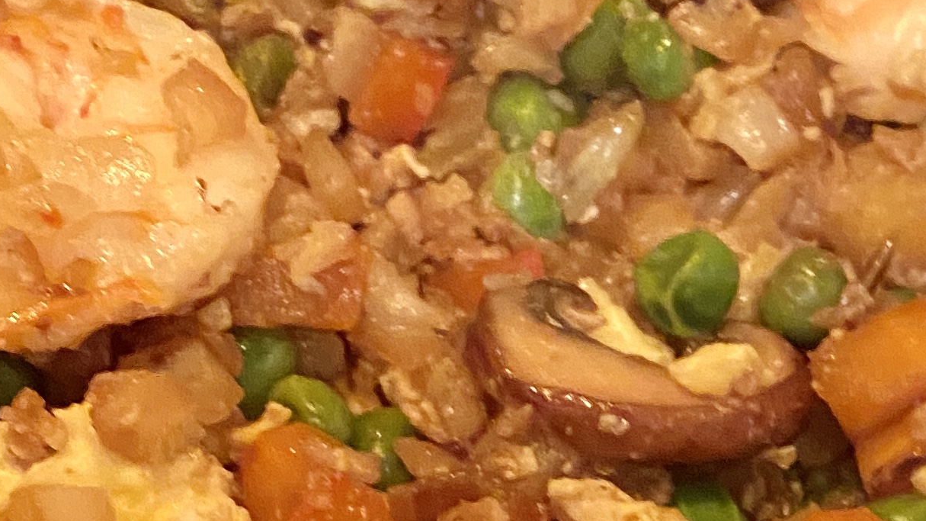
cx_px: 778
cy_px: 555
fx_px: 2308
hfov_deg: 22.3
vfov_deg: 12.7
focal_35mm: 94
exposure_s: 1/30
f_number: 1.8
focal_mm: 4.25
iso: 500
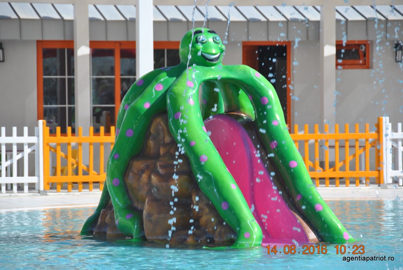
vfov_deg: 7.7
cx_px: 202
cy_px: 135
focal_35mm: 180
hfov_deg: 11.4
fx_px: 2018
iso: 125
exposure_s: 1/500
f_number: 5.6
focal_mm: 120
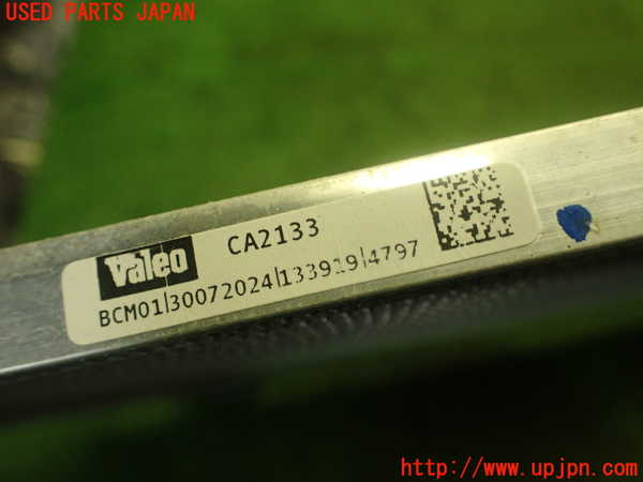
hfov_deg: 60.0
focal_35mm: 30
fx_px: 557
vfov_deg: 46.8
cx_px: 322
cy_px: 241
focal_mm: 5.4
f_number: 2.3
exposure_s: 1/125
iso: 400
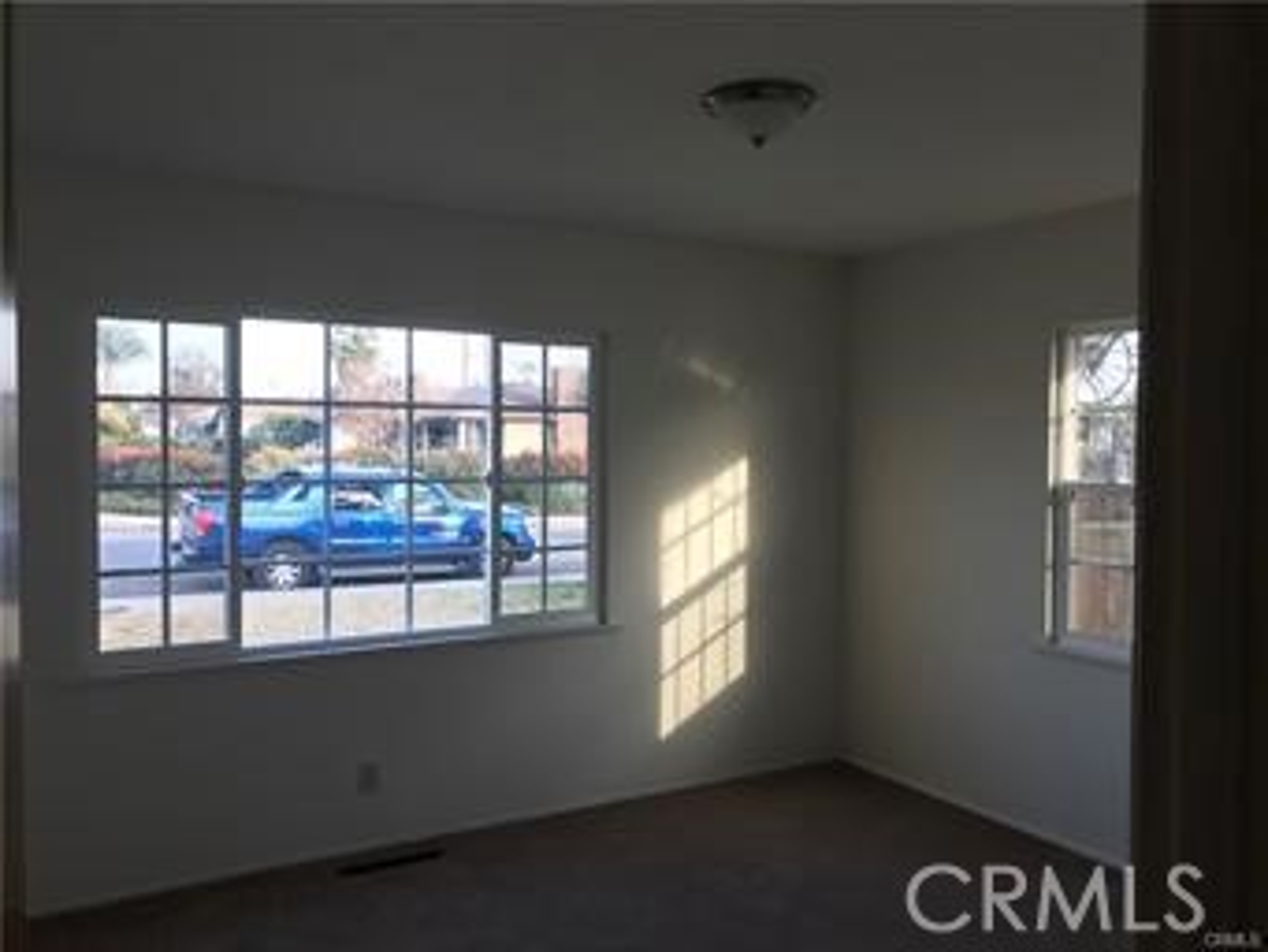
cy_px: 476
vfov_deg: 49.8
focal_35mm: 28
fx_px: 1026
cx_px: 634
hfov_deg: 63.4
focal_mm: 3.99
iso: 40
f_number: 1.8
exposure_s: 1/120
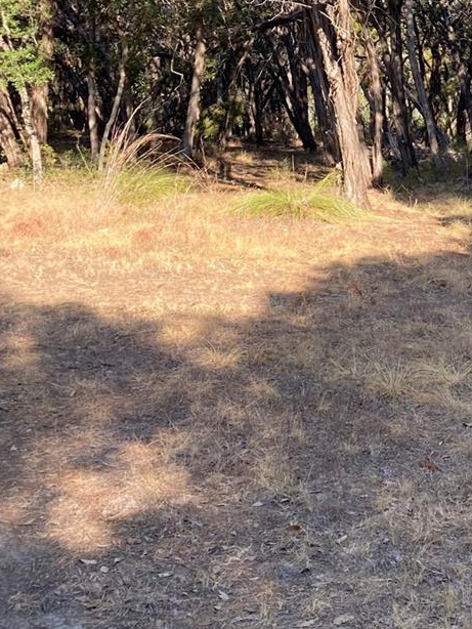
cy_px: 93
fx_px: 1272
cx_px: 421
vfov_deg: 27.0
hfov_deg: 20.6
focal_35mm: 70
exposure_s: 1/467
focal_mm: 3.99
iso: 20
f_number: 1.8
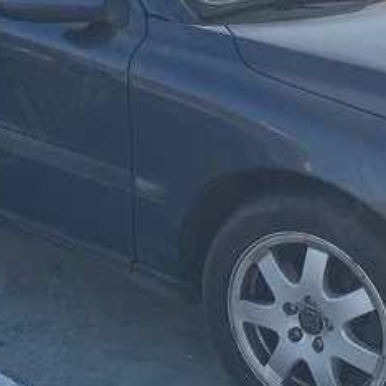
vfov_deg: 17.7
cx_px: 172
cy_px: 114
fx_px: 1236
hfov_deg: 17.7
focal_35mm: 98
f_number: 1.6
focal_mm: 4.2
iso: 32
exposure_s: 1/2092
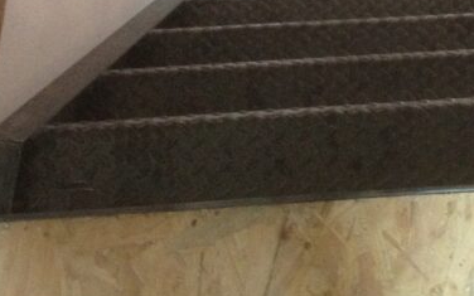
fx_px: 1305
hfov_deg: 20.0
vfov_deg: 12.7
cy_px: -34
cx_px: 458
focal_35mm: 101
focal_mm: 4.28
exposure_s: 1/20
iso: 320
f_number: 2.4
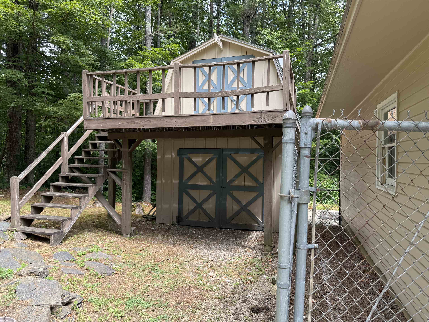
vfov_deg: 56.8
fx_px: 297
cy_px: 161
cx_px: 214
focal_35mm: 24
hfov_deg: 71.6
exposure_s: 1/822
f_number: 1.78
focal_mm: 6.76
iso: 80
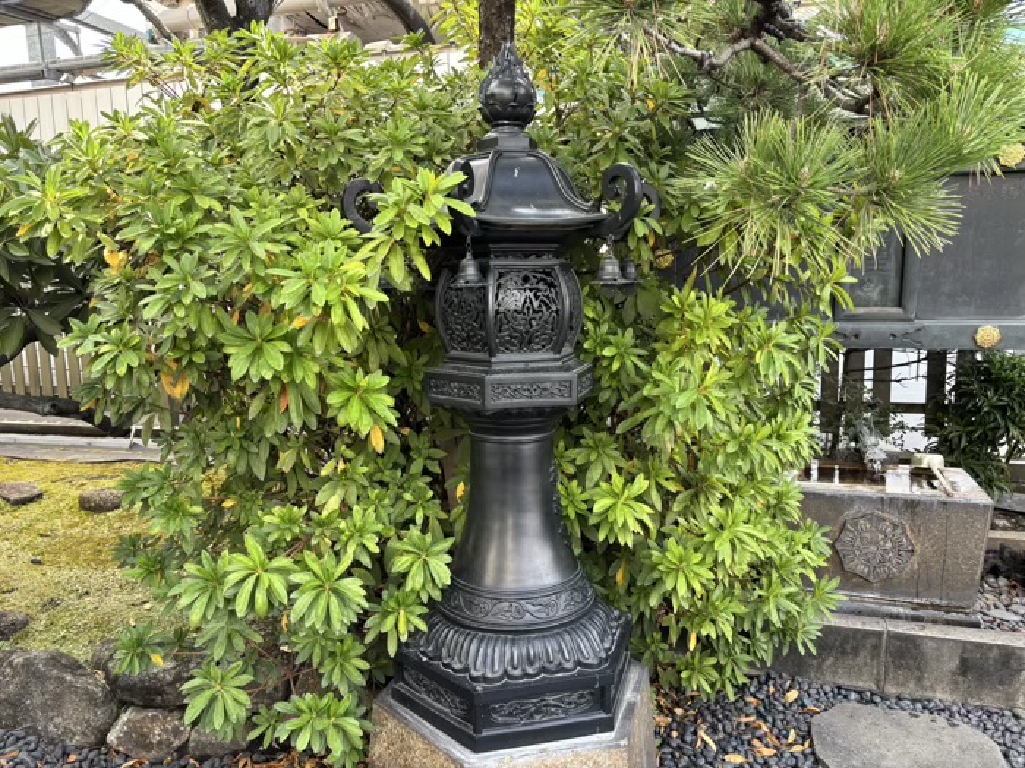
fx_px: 770
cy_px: 384
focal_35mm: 26
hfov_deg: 67.3
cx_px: 512
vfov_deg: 53.1
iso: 40
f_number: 1.6
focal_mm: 5.96
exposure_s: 1/121
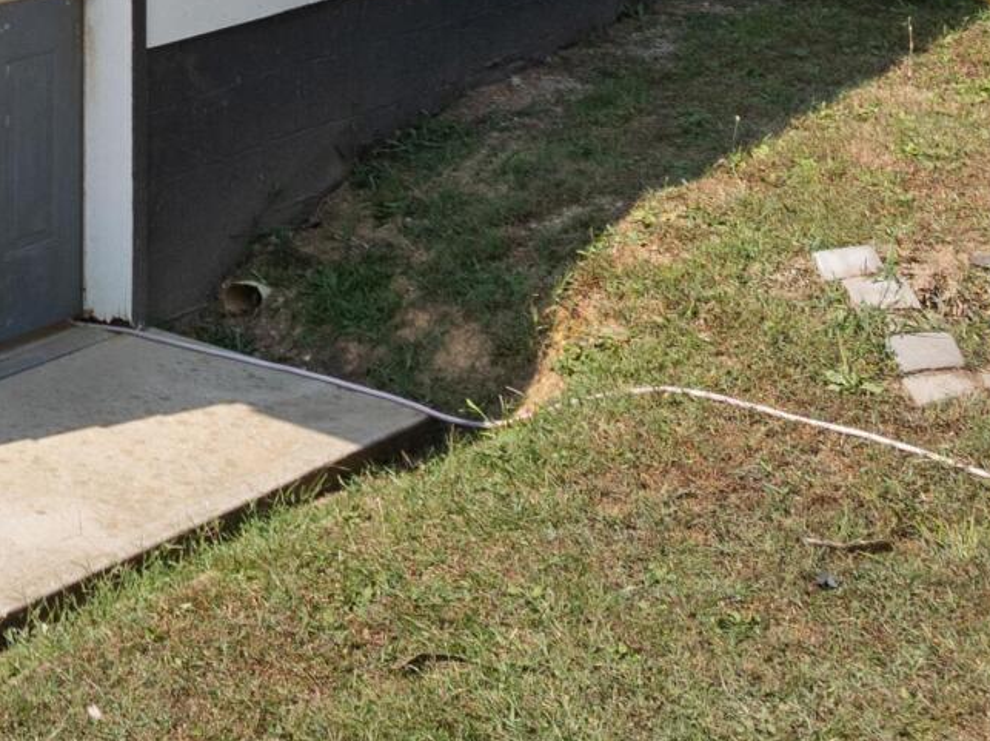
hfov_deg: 16.2
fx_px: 3200
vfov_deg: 12.2
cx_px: -453
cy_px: -558
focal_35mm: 112
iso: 130
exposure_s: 1/60
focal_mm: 12.29
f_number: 2.8
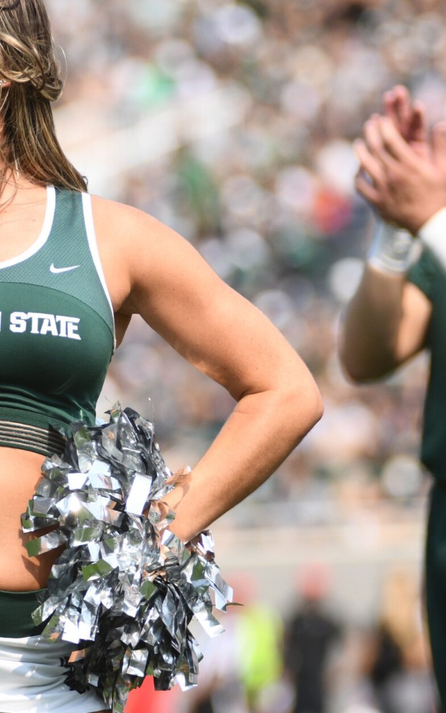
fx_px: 8088
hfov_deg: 3.2
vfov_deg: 5.0
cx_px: -36
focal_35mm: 416
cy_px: 354
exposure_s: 1/2500
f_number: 4
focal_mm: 200
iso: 500
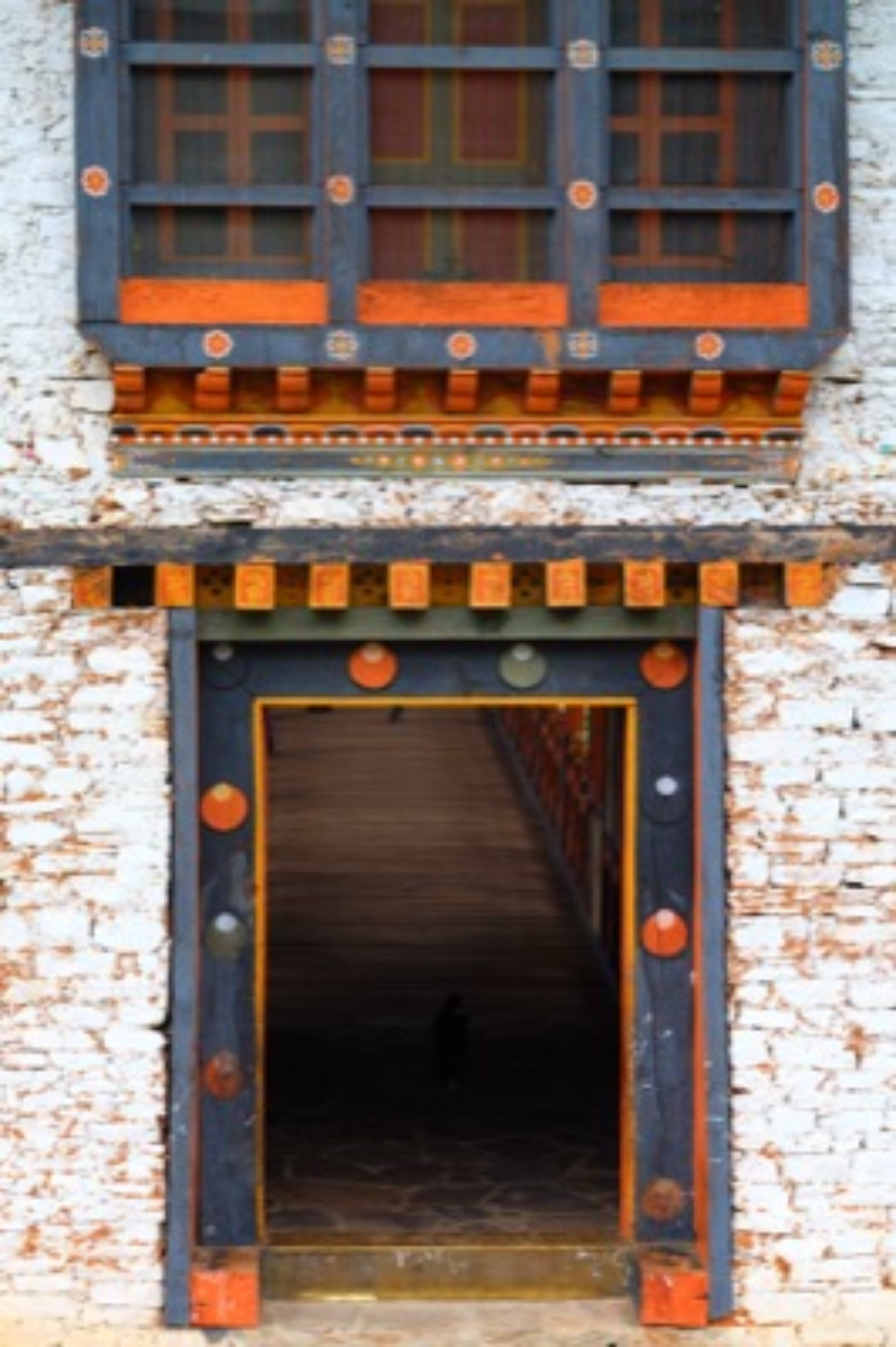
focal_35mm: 75
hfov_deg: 18.2
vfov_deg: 27.0
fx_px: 2805
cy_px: 674
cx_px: 448
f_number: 5
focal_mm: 50
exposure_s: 1/125
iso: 200
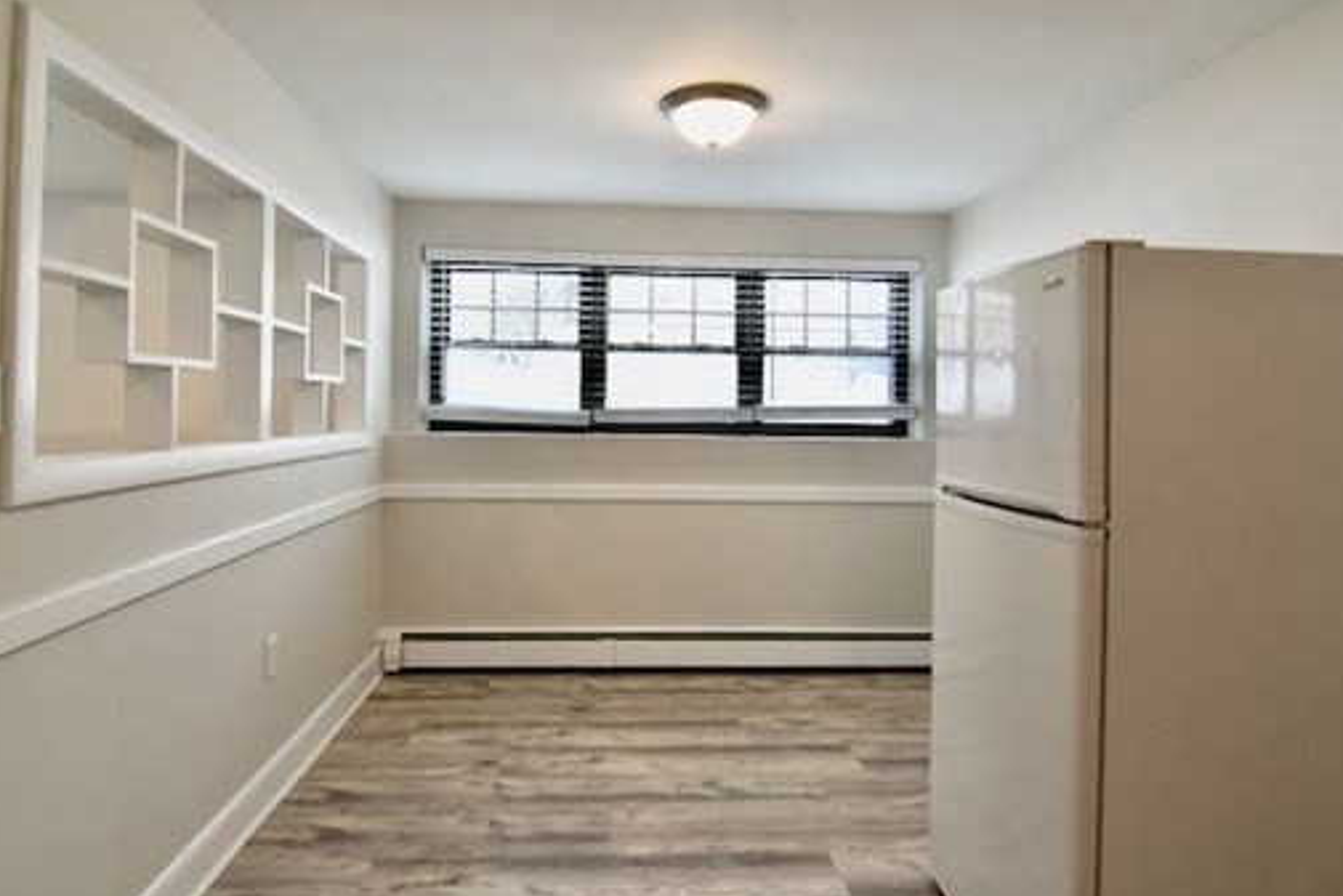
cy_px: 378
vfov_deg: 62.7
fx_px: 731
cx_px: 649
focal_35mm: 20
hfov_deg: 85.1
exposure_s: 1/125
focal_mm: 11
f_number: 5.6
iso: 800
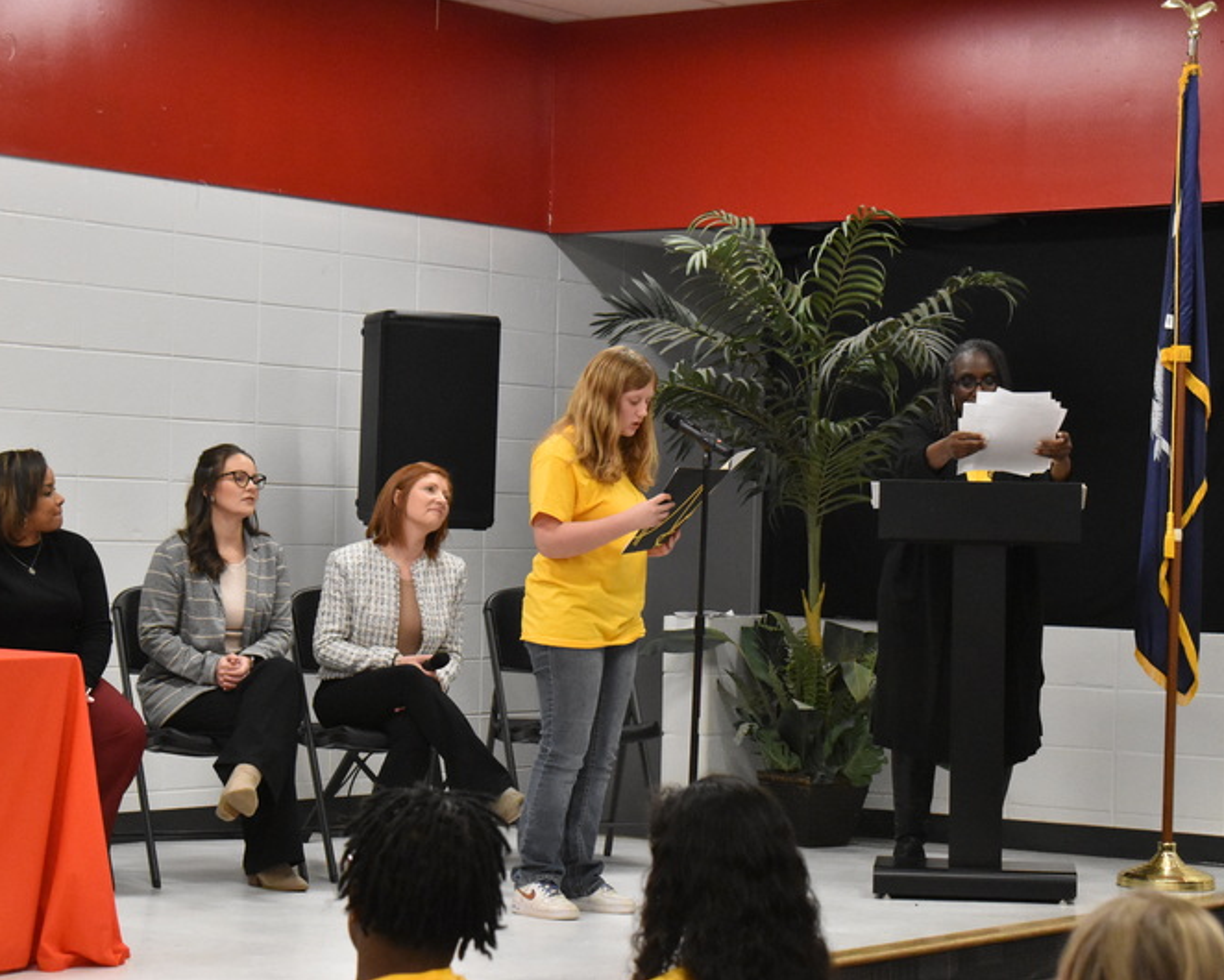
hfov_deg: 20.5
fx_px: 3391
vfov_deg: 16.4
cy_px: 490
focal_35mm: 94
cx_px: 677
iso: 4500
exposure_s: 1/100
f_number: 7.1
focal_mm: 55
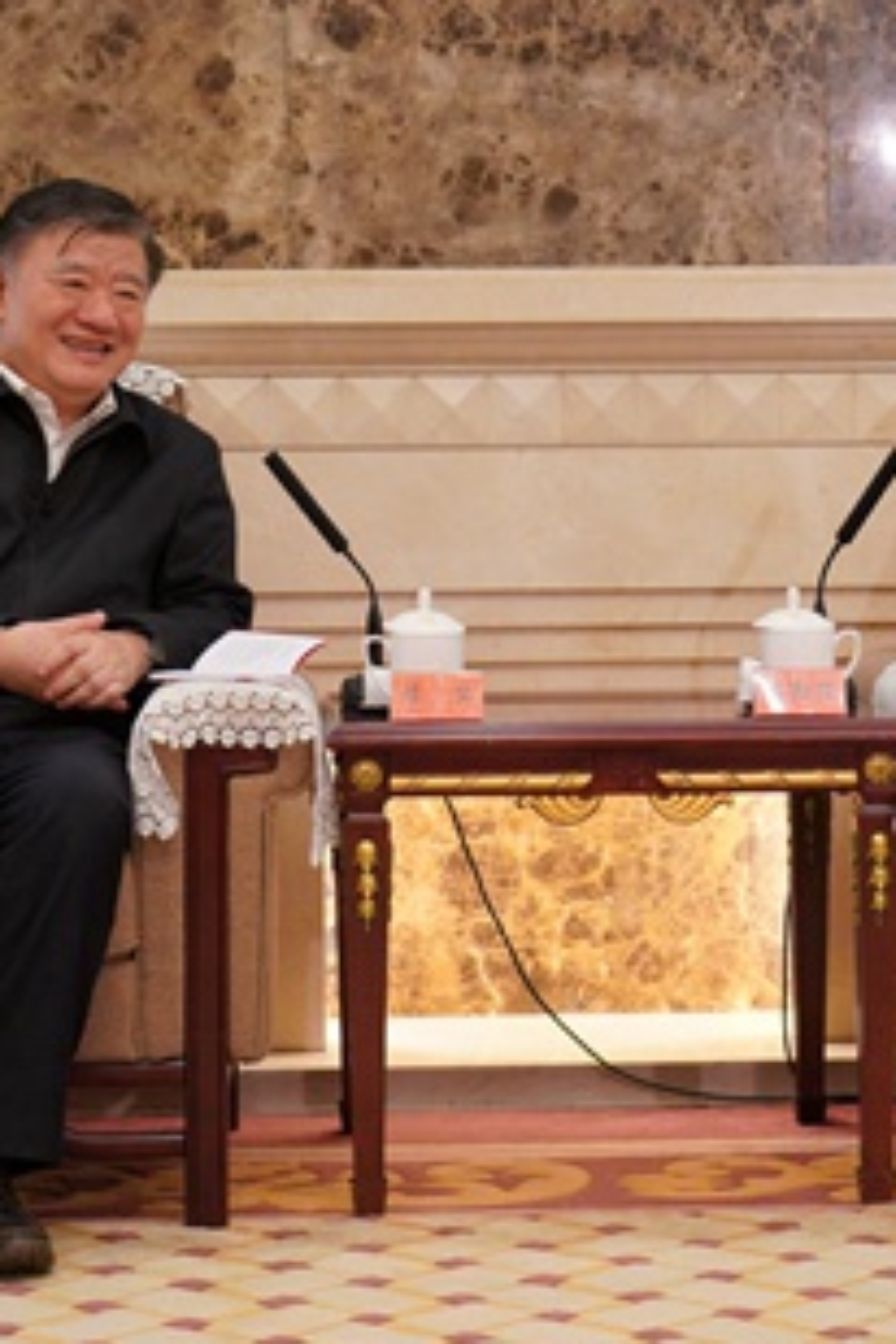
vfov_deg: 21.4
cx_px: 592
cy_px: 509
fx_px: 3546
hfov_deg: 14.4
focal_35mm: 95
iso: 2000
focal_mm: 49
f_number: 4
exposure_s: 1/160
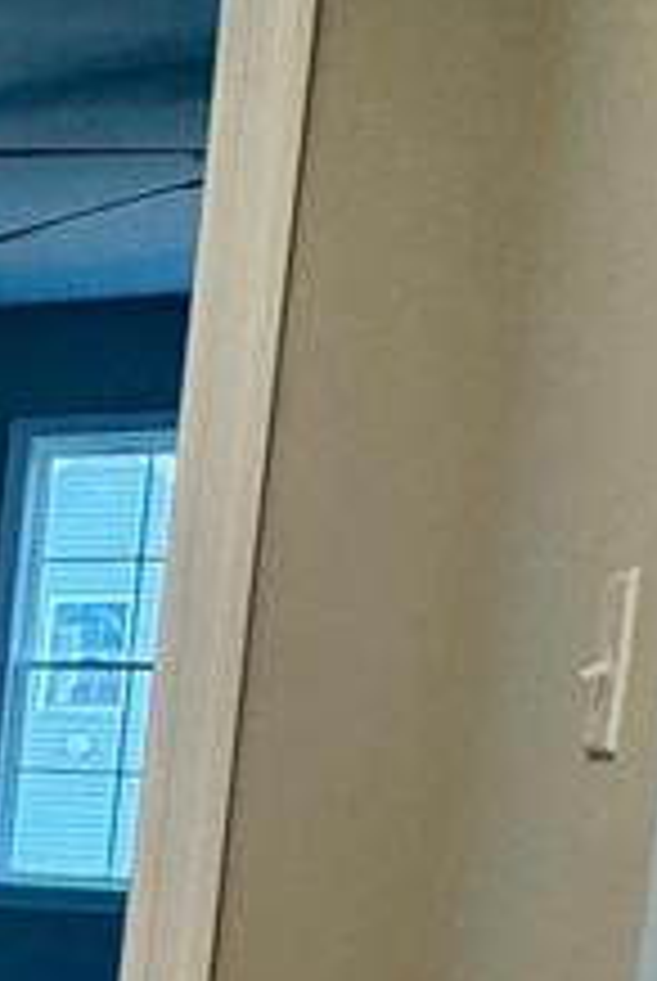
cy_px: 945
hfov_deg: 12.6
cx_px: -1098
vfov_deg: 26.7
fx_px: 1965
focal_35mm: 72
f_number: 2.2
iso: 200
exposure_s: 1/60
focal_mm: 2.22
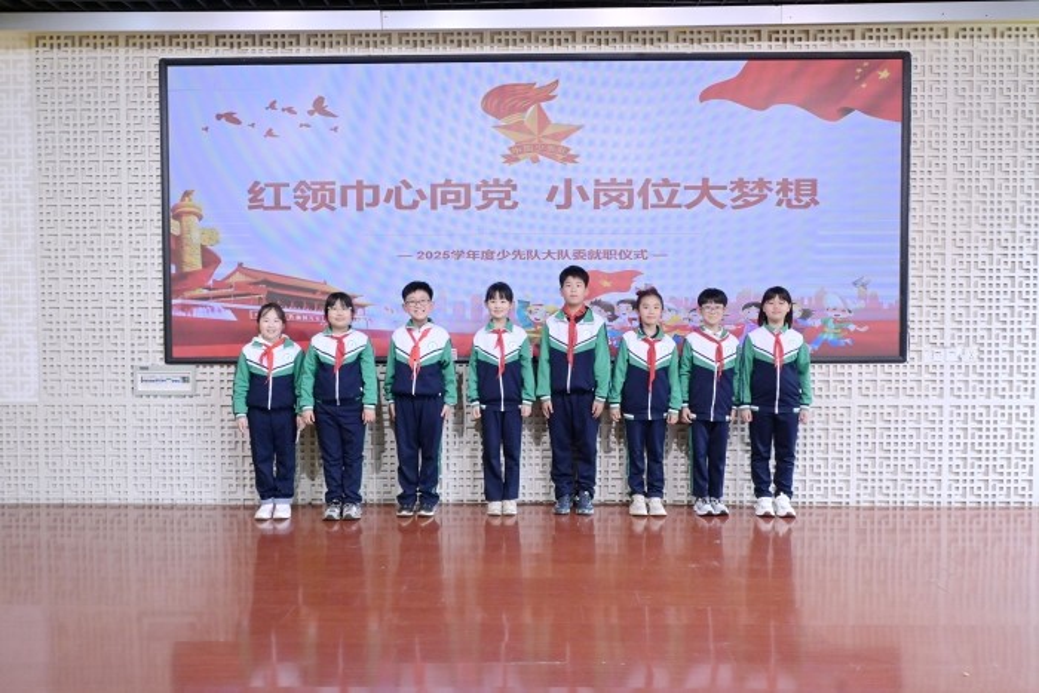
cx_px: 520
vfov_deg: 44.6
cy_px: 346
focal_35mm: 29
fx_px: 844
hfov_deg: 63.2
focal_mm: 19.5
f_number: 8
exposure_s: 1/60
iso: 1000
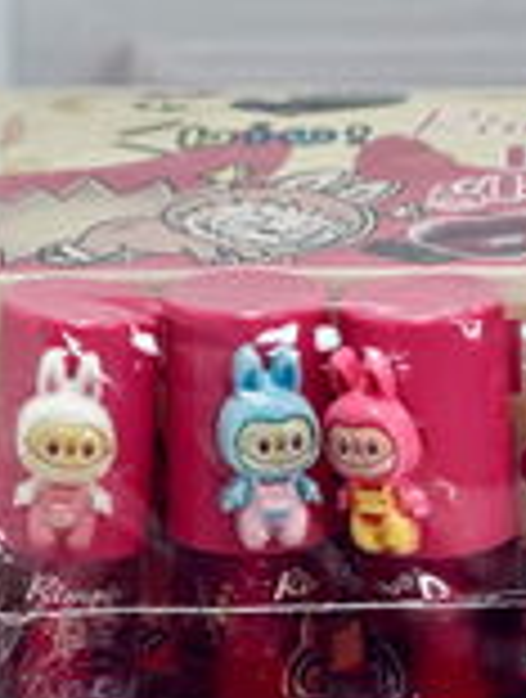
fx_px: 5327
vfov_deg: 7.5
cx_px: 557
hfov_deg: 5.6
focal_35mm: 264
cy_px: 295
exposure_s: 1/100
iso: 160
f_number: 2.8
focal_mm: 9
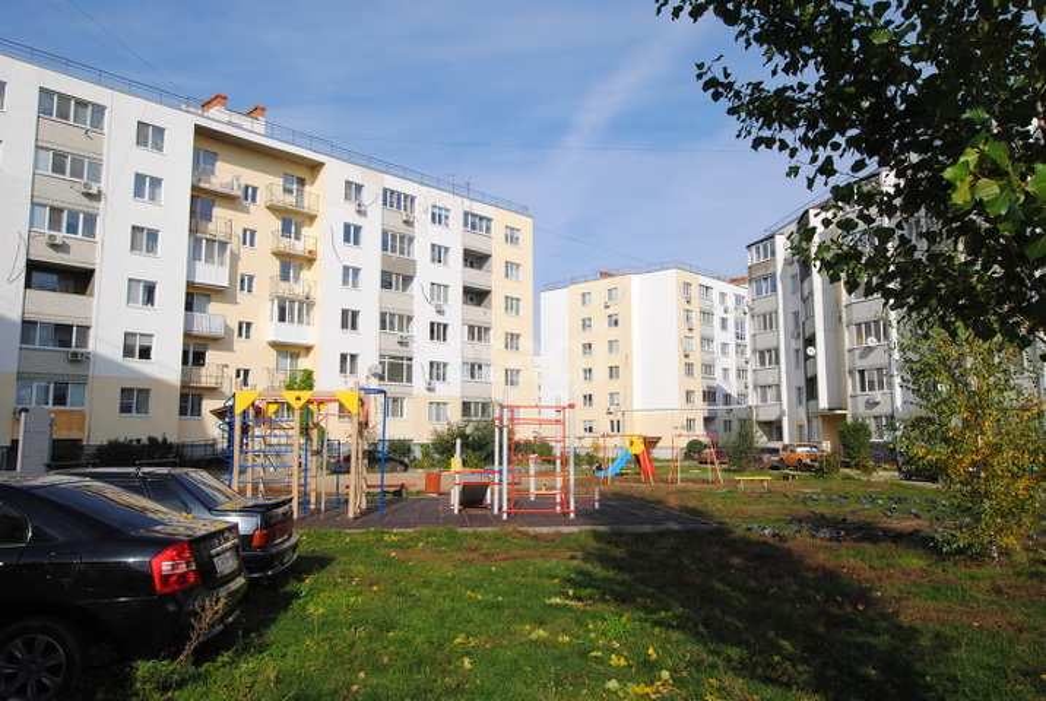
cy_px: 350
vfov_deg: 50.6
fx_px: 742
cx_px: 523
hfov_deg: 70.3
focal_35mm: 26
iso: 100
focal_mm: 17
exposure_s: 1/320
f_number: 9
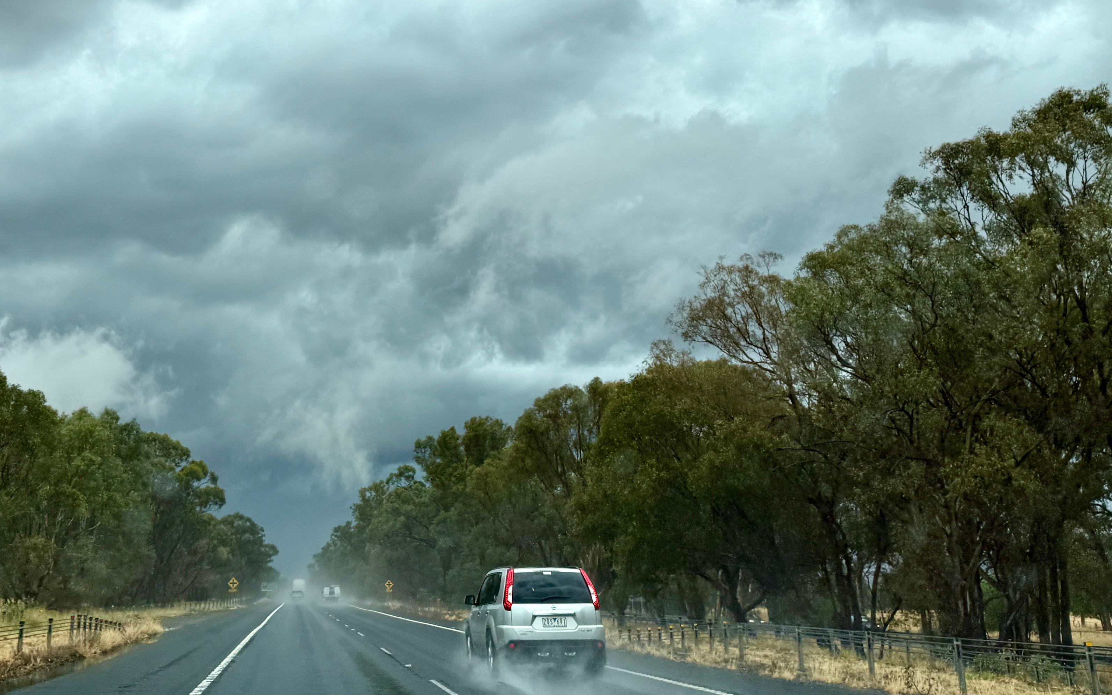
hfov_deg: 48.3
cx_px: 359
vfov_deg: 31.3
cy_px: 162
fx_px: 1212
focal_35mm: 40
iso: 80
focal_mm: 6.76
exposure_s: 1/5714
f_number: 1.78
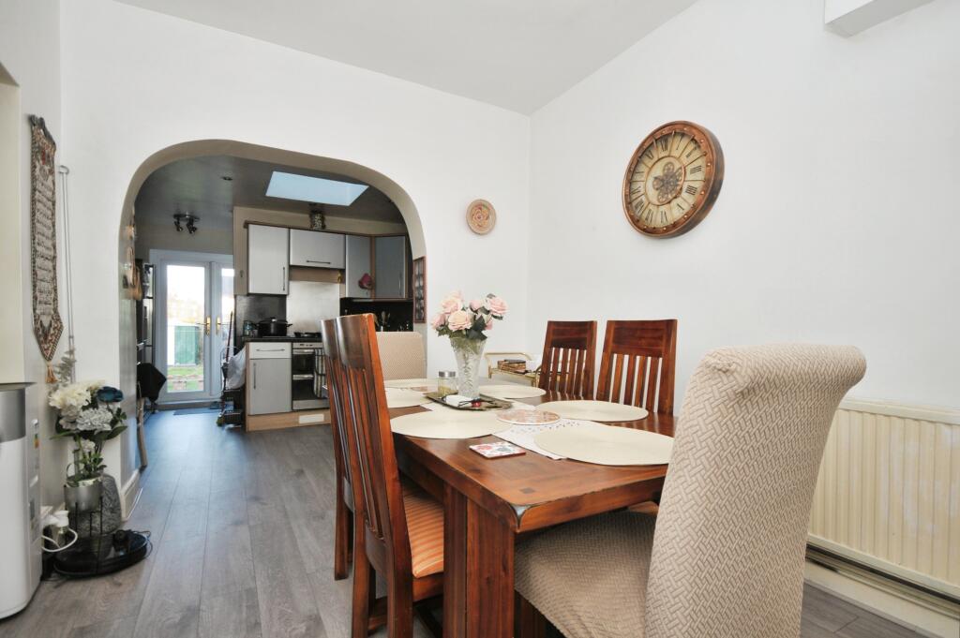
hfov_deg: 92.5
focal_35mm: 17
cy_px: 319
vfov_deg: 69.6
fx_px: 460
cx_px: 480
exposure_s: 1/60
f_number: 5
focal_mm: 11.5
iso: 200
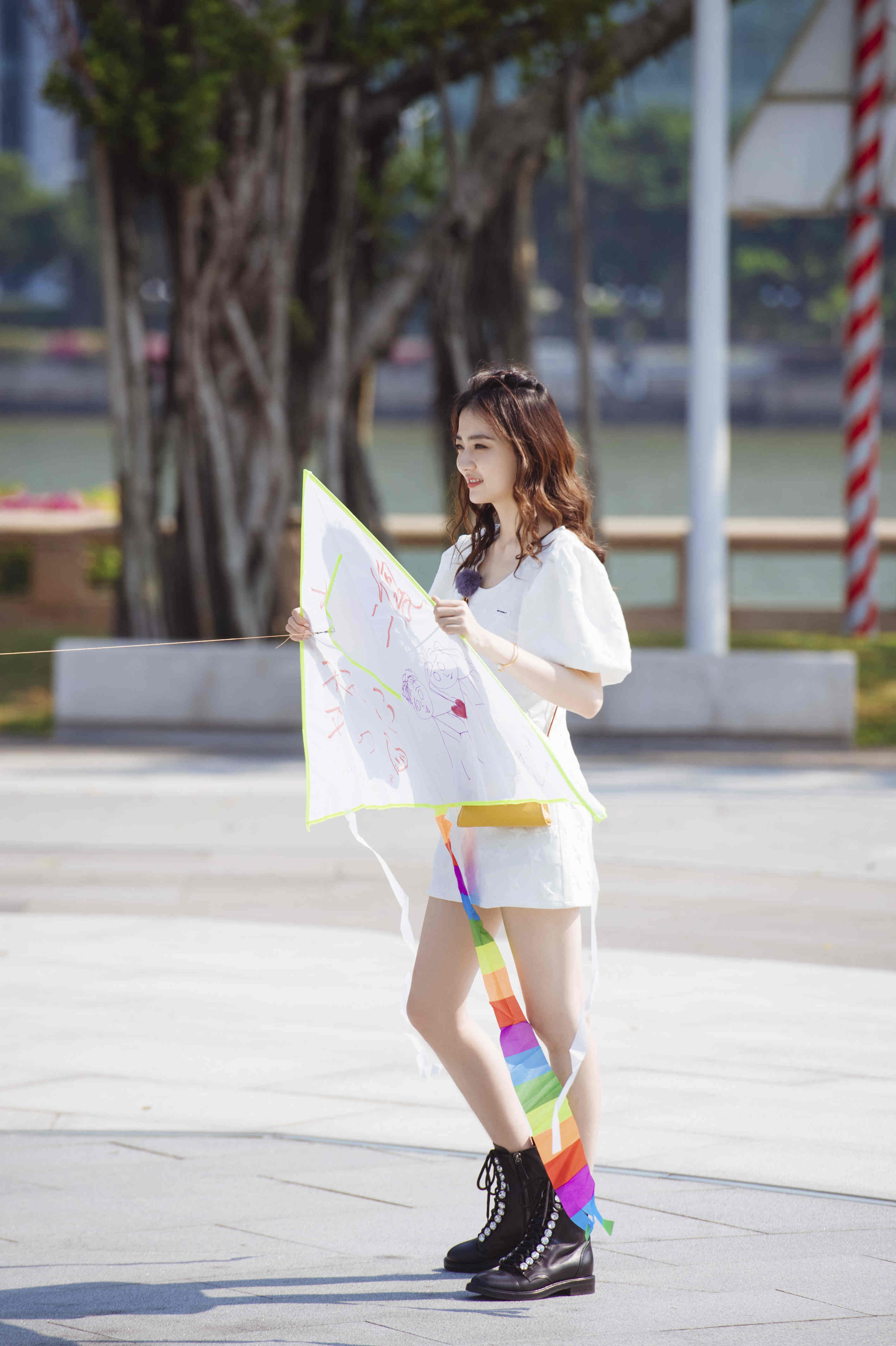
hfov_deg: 7.0
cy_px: 673
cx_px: 448
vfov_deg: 10.6
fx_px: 7289
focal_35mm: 195
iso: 160
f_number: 3.5
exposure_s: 1/2000
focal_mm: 195
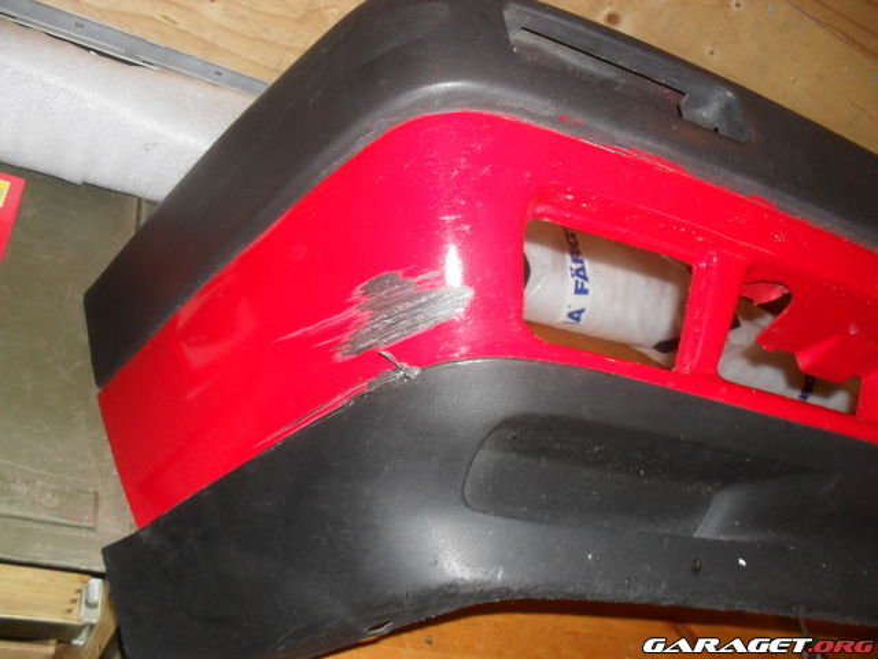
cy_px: 330
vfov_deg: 40.7
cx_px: 439
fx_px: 888
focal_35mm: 35
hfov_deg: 52.6
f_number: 3.2
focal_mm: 6.3
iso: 200
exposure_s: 1/45
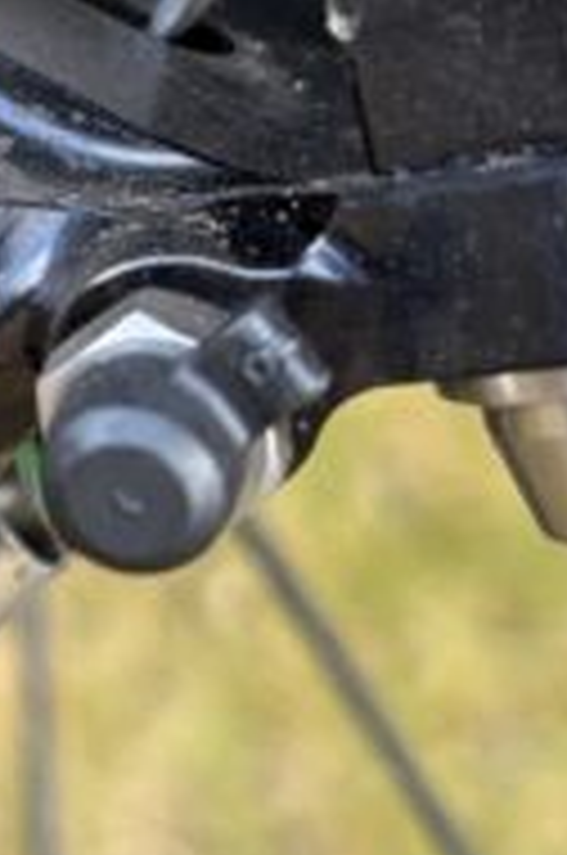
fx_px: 3462
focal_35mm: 146
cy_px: 63
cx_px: -490
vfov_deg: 13.9
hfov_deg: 8.9
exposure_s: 1/121
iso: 100
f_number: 1.6
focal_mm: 5.96
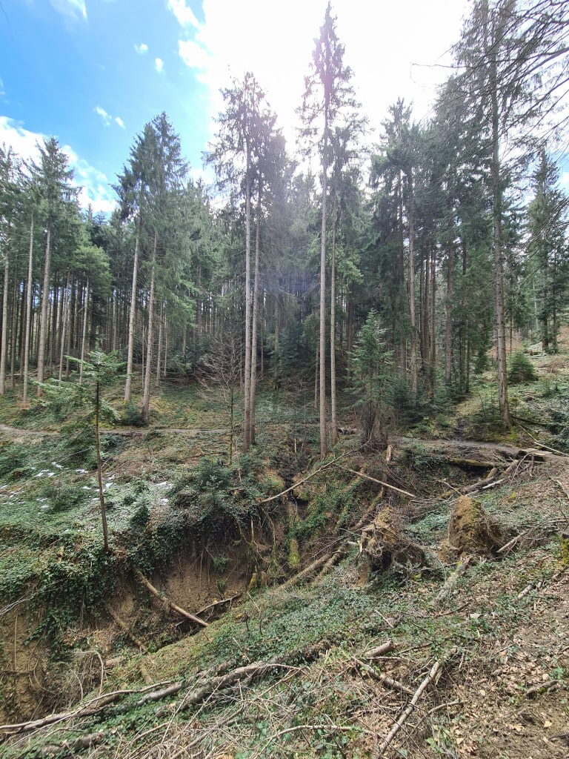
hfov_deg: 89.9
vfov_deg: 106.2
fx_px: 285
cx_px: 284
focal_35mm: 13
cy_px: 380
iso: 64
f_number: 2.2
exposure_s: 1/288
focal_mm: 2.2
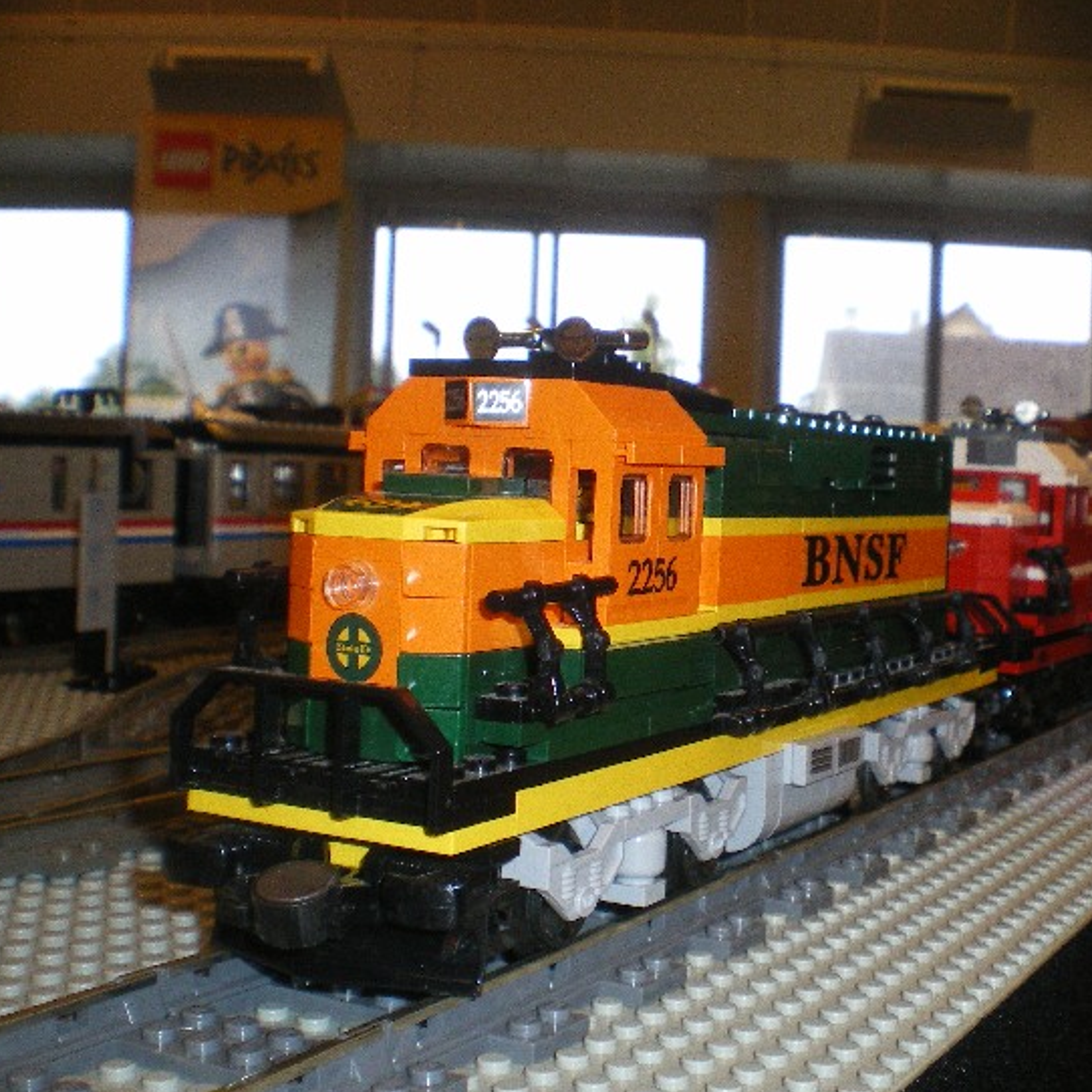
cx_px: 747
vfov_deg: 36.1
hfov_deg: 35.6
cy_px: 536
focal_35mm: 47
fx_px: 1677
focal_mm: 6.3
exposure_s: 1/50
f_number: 4.6
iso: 320
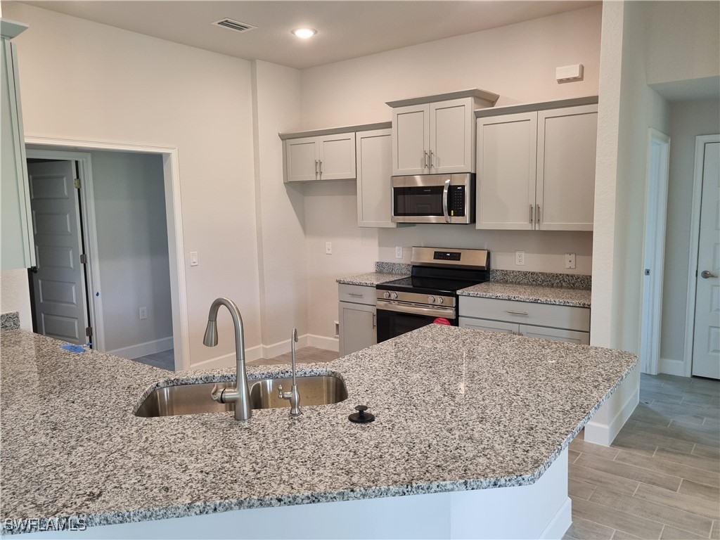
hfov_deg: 67.3
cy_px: 270
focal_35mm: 26
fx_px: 541
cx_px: 360
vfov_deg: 53.1
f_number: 1.8
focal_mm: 5.4
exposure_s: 1/120
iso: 250
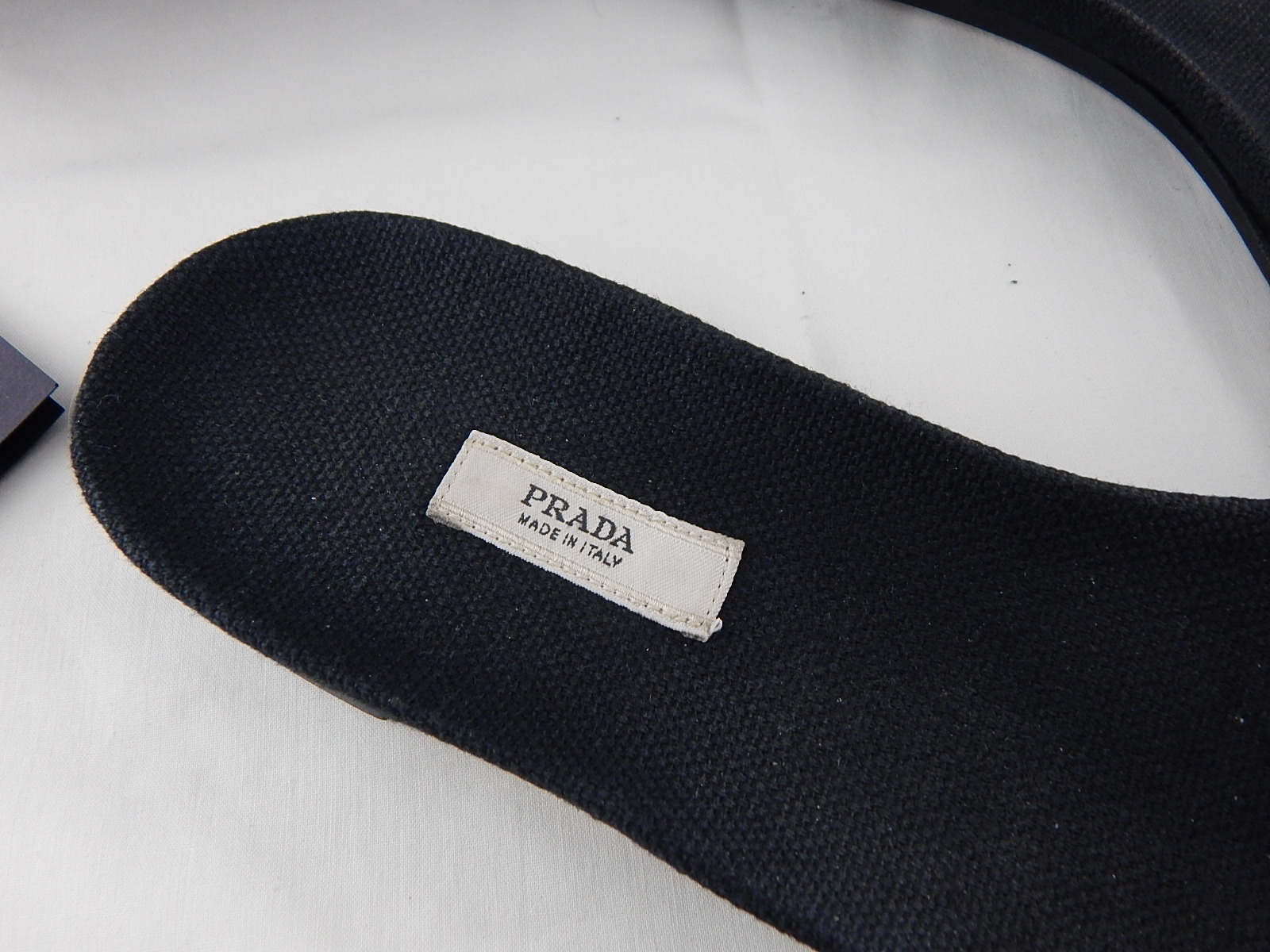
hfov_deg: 58.4
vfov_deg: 45.4
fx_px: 1137
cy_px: 476
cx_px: 635
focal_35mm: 31
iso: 400
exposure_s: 1/60
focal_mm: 5.6
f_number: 3.2
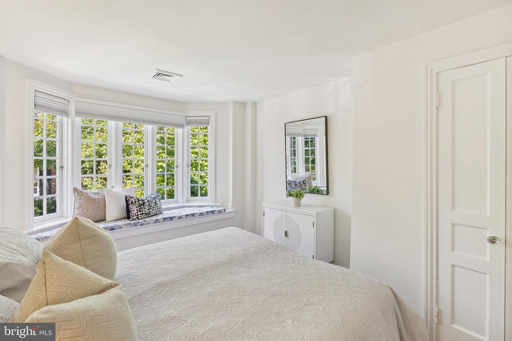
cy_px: 170
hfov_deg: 96.7
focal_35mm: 16
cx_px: 256
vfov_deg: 73.8
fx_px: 228
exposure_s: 1/125
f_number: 5
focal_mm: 16
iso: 1600
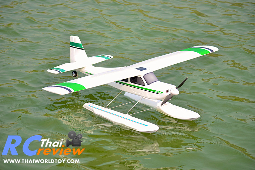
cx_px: 126
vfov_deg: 12.0
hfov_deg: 17.9
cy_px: 85
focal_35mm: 115
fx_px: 811
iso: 125
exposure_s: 1/320
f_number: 5
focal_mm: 75
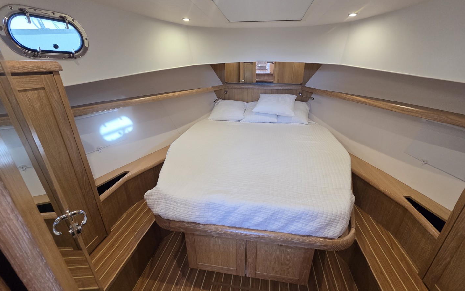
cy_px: 145
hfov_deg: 105.3
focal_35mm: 14
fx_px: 177
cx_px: 234
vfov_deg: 78.7
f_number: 2.2
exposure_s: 1/100
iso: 250
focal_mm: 2.2
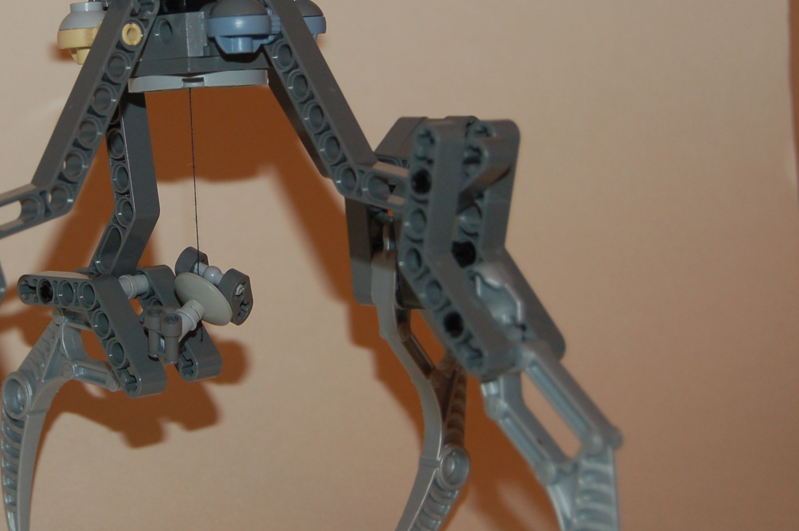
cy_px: 114
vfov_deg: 14.2
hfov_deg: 21.0
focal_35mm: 96
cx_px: 180
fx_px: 2129
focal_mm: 34
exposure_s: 1/60
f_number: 4.5
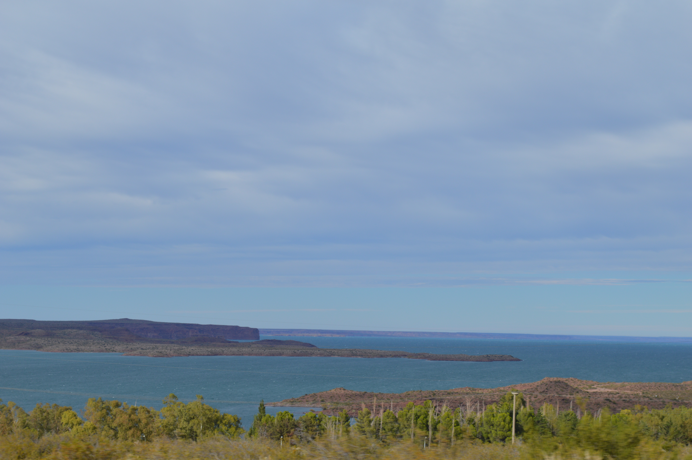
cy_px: 230
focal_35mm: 78
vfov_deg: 17.5
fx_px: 1498
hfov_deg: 26.0
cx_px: 346
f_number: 8
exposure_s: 1/250
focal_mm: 52
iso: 100
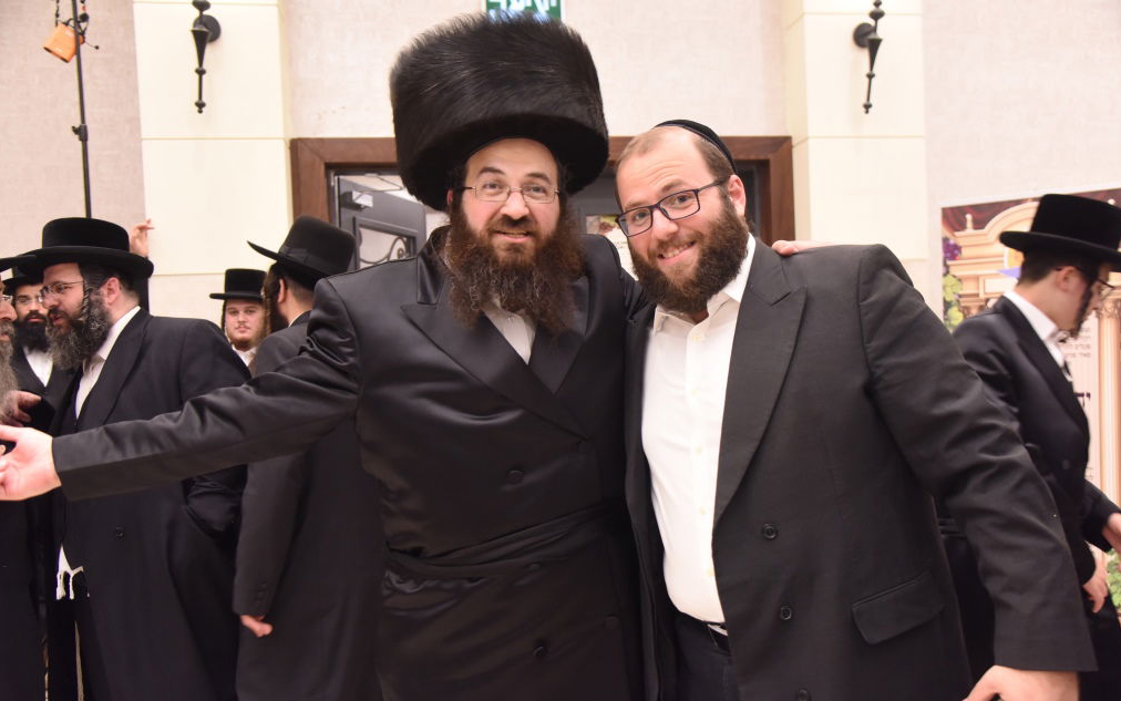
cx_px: 559
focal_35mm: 33
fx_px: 1008
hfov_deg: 58.1
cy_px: 360
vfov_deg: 38.3
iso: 2500
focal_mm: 32
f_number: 5
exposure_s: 1/100
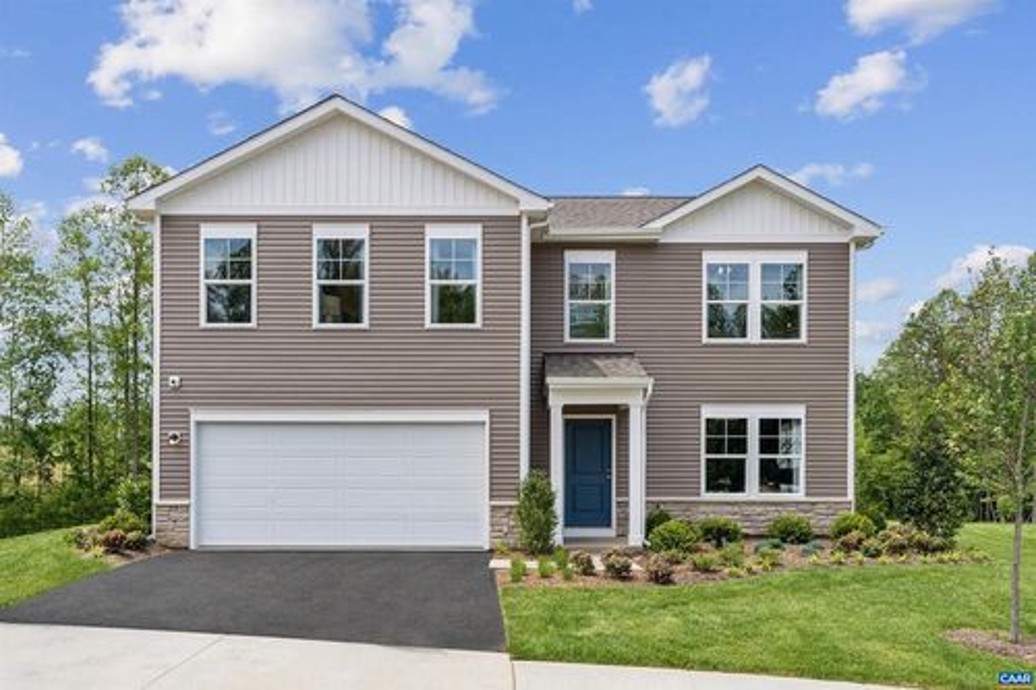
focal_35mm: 29
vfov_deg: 44.9
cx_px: 518
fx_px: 834
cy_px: 345
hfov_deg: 63.7
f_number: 9
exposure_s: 1/250
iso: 200
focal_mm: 29
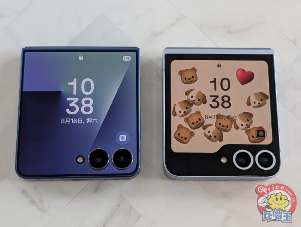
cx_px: 150
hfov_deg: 38.9
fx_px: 427
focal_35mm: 49
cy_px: 114
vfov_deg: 29.7
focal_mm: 6.9
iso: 33
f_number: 1.68
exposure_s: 1/120
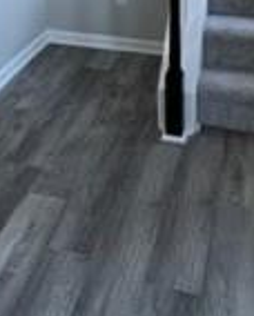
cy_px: -93
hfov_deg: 26.6
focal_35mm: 57
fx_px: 534
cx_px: 85
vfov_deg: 27.6
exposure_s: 1/94
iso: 250
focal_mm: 1.57
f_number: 1.8
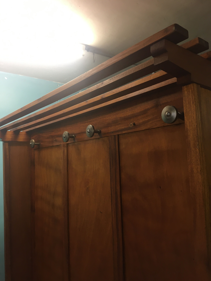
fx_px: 236
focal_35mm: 29
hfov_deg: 48.2
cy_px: 140
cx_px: 106
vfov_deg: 61.7
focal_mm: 4.15
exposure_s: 1/33
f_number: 2.2
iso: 80
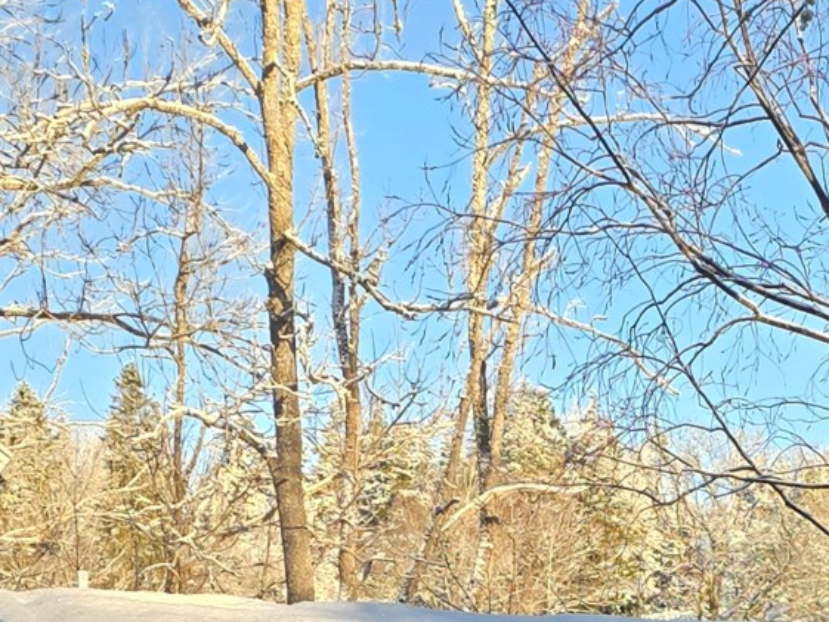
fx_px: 2827
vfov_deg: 11.7
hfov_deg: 16.3
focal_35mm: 118
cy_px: 1080
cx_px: 885
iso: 12
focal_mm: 6.3
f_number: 1.7
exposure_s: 1/296
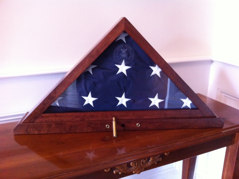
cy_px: 90
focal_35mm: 35
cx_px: 120
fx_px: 241
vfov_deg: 40.6
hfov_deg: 52.7
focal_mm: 3.85
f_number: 2.8
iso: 500
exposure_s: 1/15
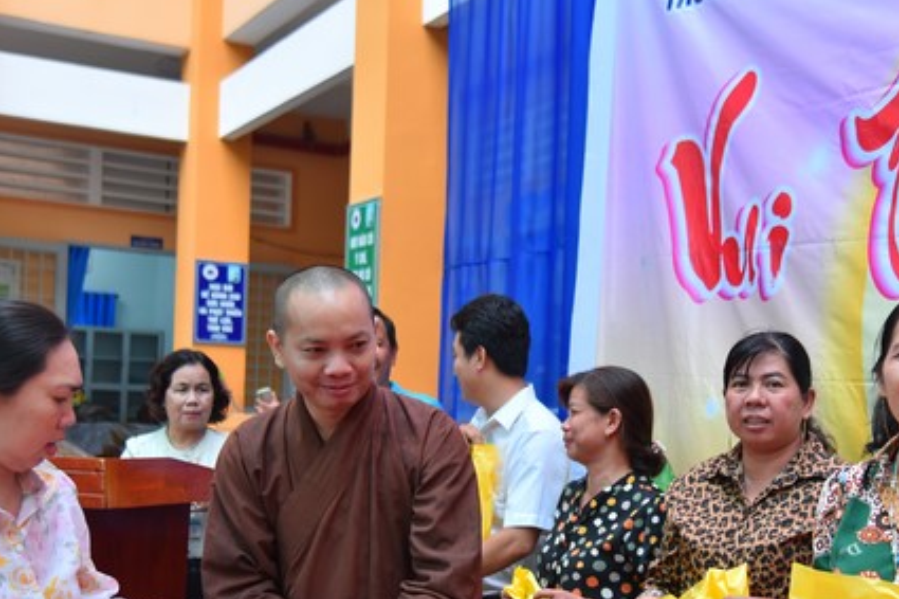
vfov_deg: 25.9
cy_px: 391
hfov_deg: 38.2
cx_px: 480
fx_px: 1298
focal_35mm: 52
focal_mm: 34
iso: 250
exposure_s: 1/160
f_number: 4
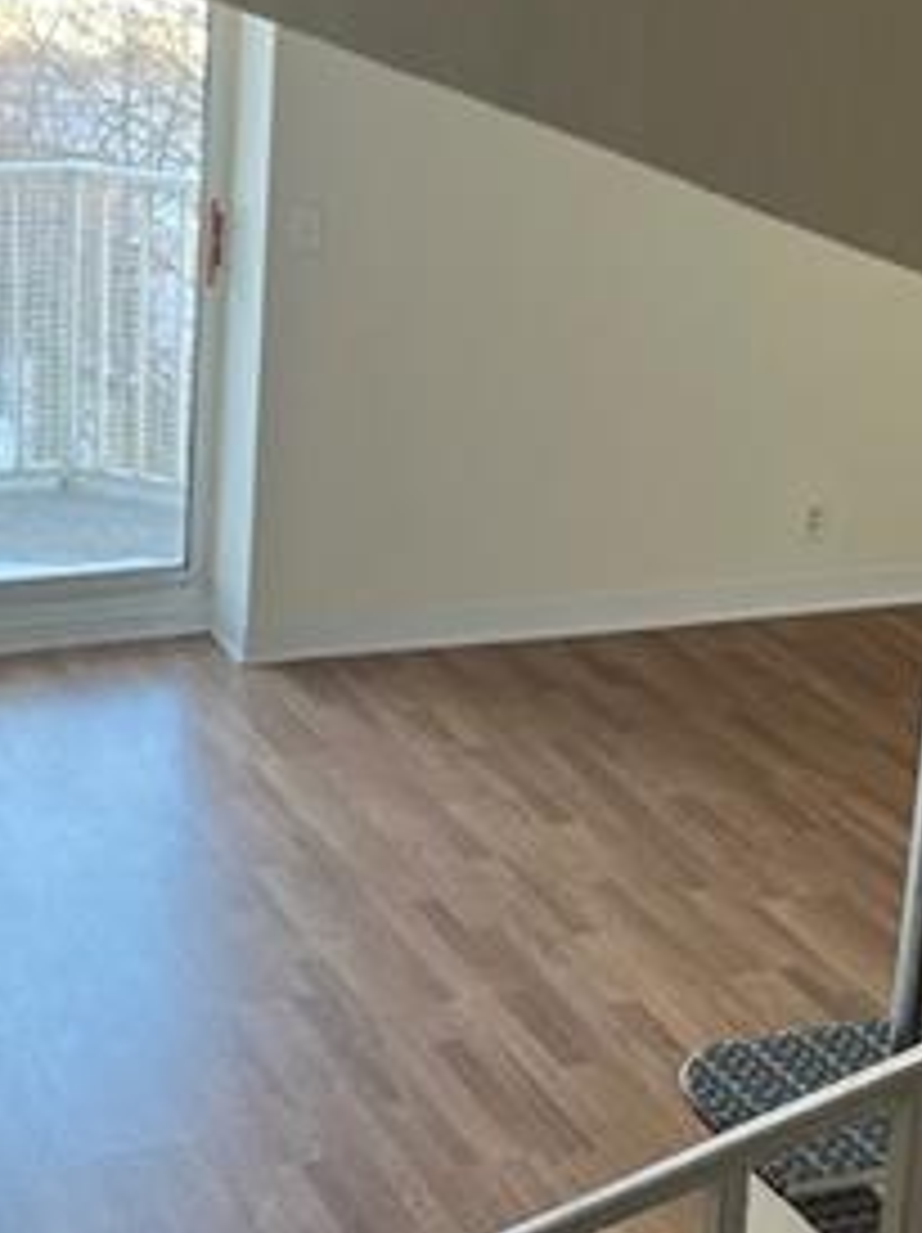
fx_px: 2597
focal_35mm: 73
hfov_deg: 20.0
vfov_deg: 26.5
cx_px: 283
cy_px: 374
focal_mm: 5.1
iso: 64
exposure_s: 1/122
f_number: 1.6
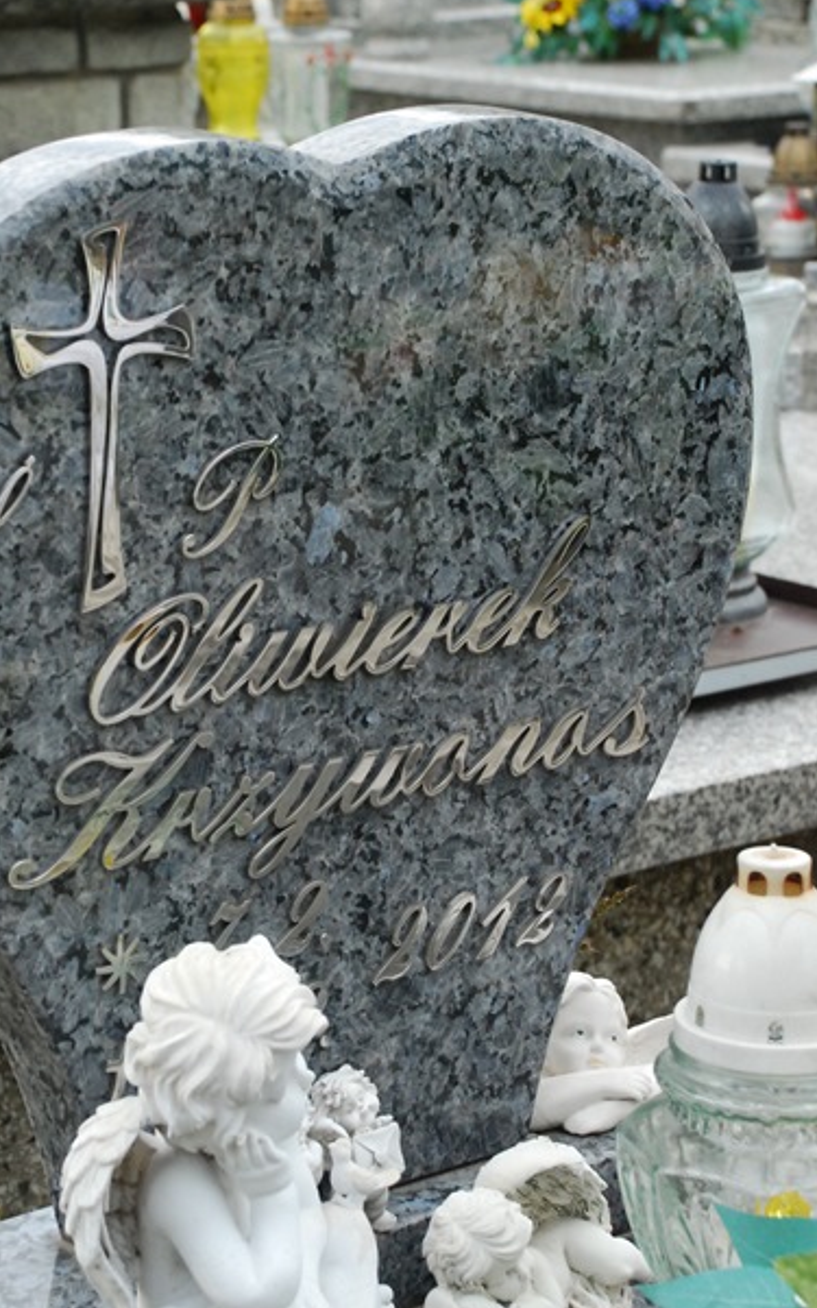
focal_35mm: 102
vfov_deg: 20.4
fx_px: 3634
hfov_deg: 12.8
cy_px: 647
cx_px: 268
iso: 800
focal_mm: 50
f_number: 8
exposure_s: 1/80
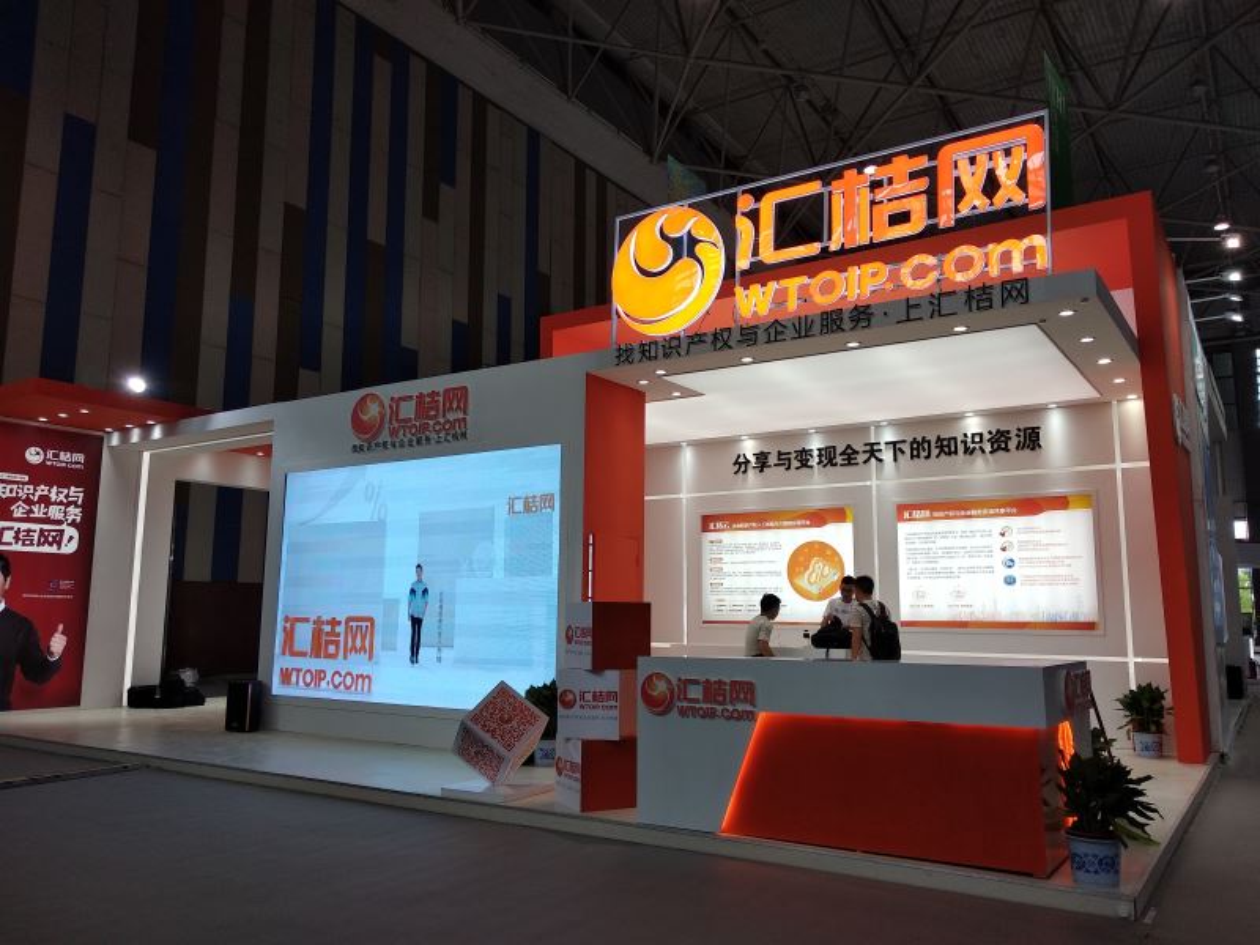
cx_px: 630
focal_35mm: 26
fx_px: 946
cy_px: 472
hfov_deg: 67.3
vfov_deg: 53.1
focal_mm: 3.81
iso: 125
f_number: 2.2
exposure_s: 1/100
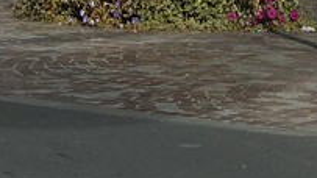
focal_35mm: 314
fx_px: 2638
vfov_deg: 3.7
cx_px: 48
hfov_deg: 6.9
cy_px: -522
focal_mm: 38
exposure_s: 1/320
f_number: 13
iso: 200
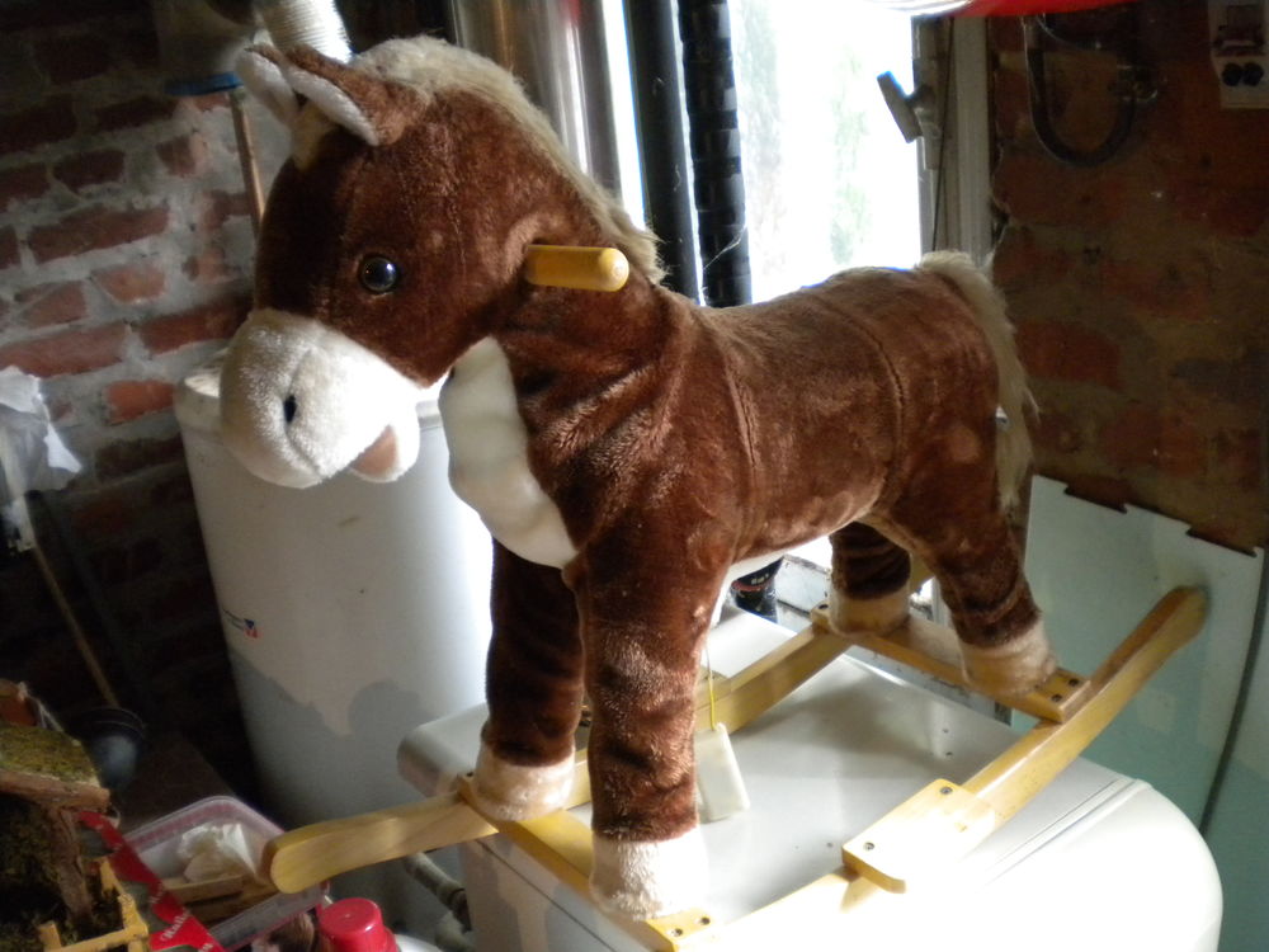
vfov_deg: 40.7
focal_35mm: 35
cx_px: 634
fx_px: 1283
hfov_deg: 52.6
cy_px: 476
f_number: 3.1
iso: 400
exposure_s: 1/49.7
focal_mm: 6.3
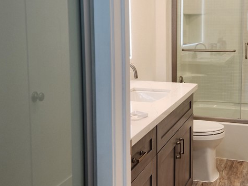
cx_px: 175
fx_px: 358
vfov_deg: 28.9
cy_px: 58
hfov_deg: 37.6
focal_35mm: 50
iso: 50
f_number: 1.8
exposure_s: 1/120
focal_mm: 5.4
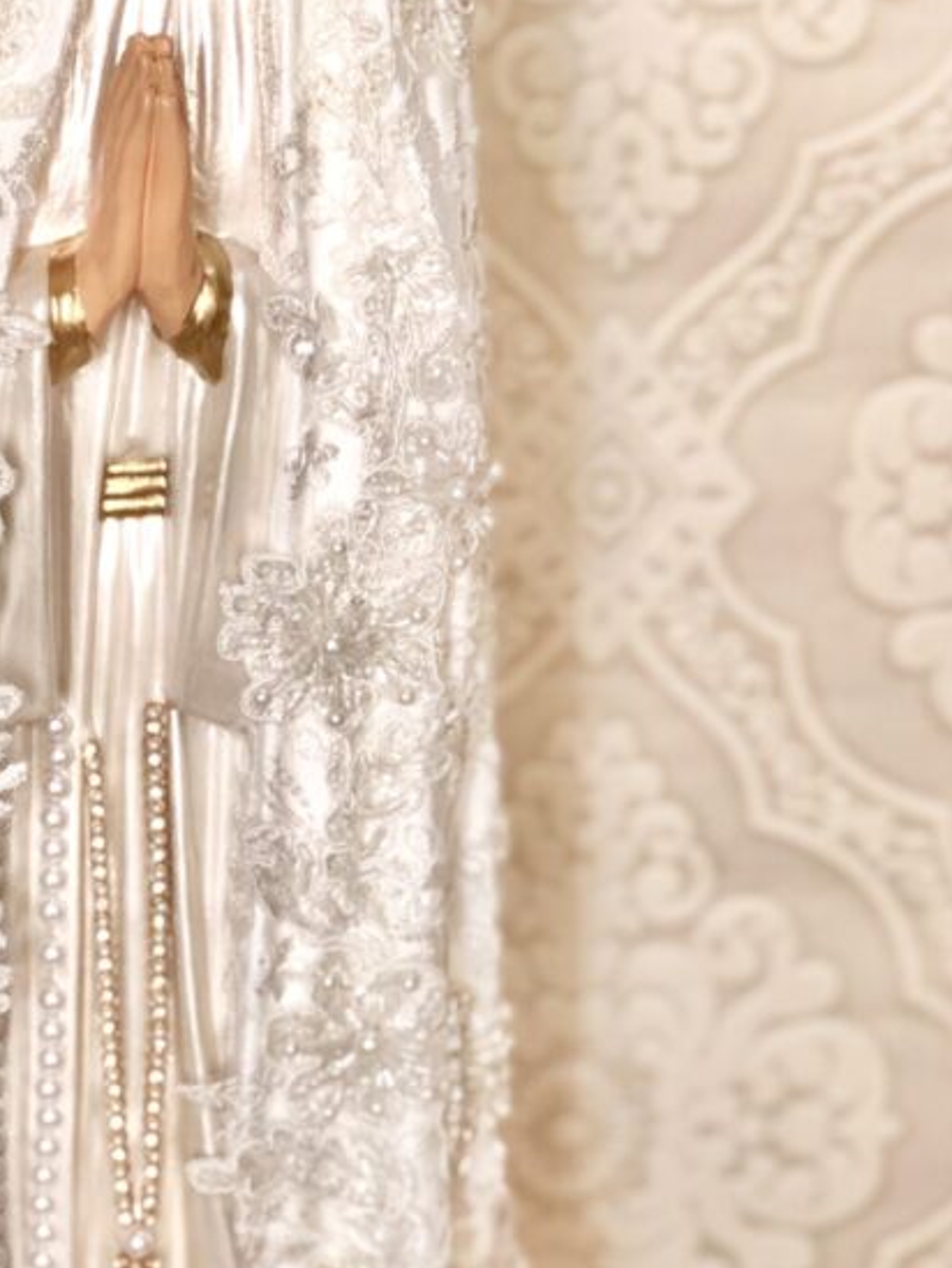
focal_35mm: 101
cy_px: 248
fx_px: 3702
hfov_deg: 14.5
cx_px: 106
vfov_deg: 19.2
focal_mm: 6
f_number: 2.4
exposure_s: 1/120
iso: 32
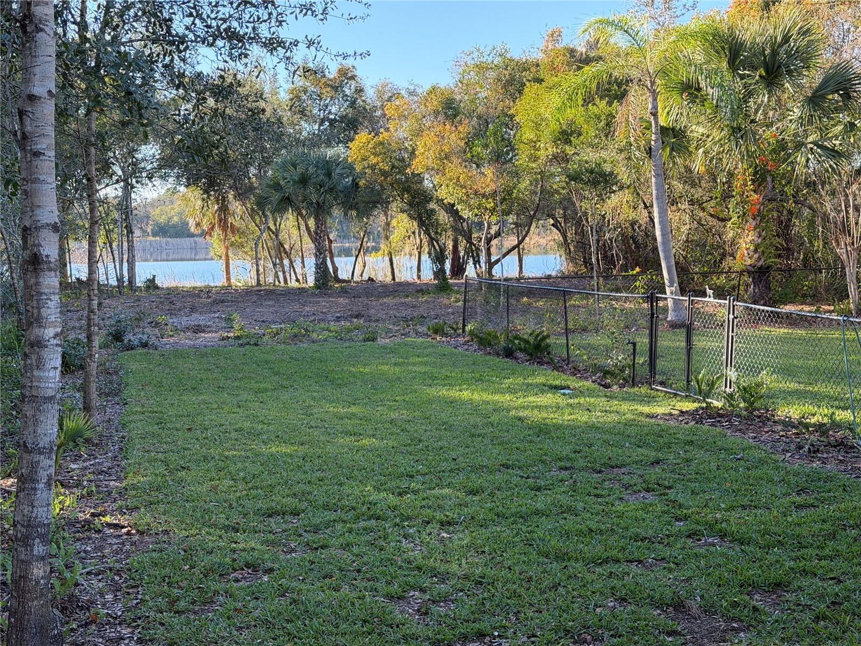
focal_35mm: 48
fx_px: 1194
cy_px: 323
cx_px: 430
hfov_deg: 39.7
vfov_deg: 30.3
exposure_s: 1/499
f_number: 1.78
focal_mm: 6.76
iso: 100
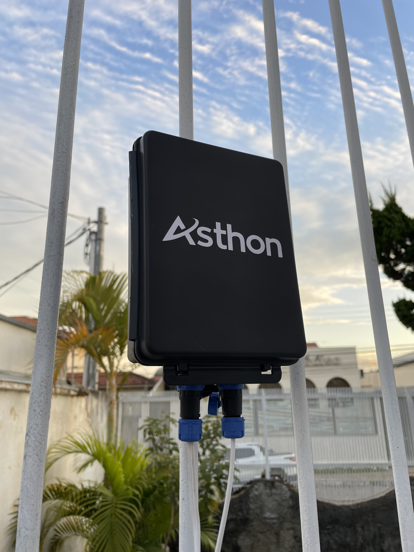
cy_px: 276
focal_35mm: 26
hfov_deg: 53.1
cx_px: 207
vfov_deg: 67.3
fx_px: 415
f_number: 1.6
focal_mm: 4.2
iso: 32
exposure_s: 1/171
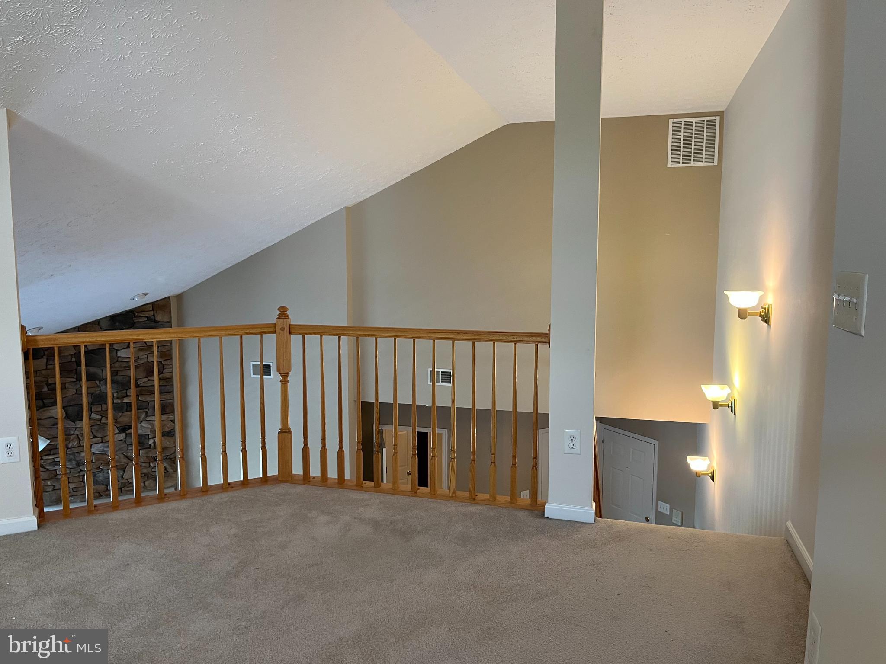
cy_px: 332
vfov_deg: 53.1
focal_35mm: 26
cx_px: 443
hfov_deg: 67.3
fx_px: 665
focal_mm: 5.1
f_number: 1.6
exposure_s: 1/60
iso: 125
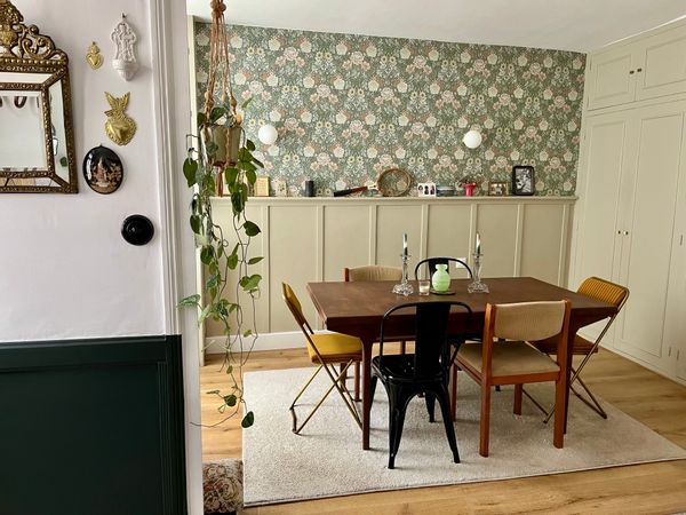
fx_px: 515
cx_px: 343
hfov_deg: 67.3
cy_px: 258
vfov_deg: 53.1
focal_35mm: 26
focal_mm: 5.1
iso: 160
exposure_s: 1/60
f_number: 1.6
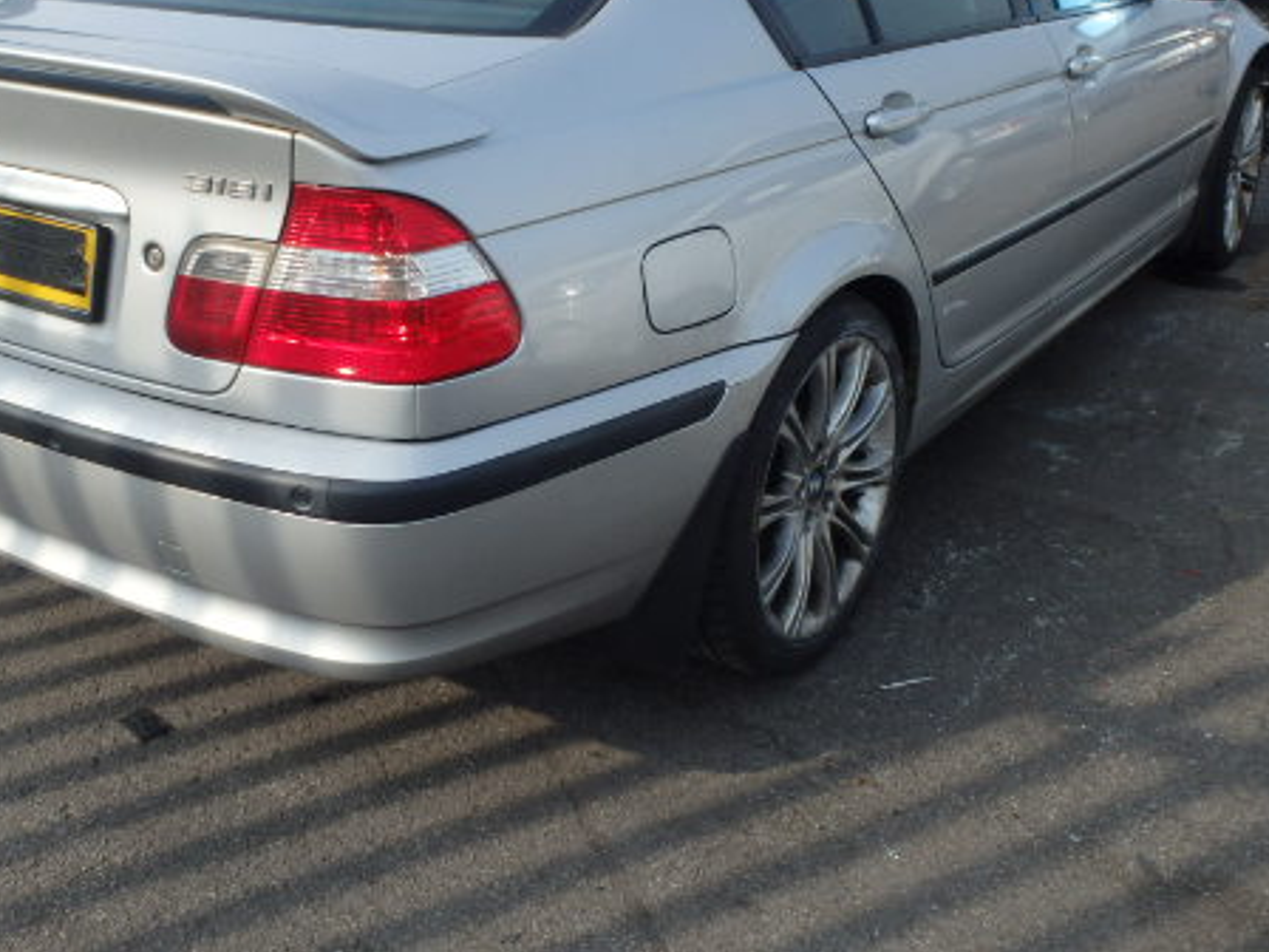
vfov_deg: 35.6
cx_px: 521
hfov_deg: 46.6
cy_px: 320
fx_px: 1466
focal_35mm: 40
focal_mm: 5
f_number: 3.9
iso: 125
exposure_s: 1/640
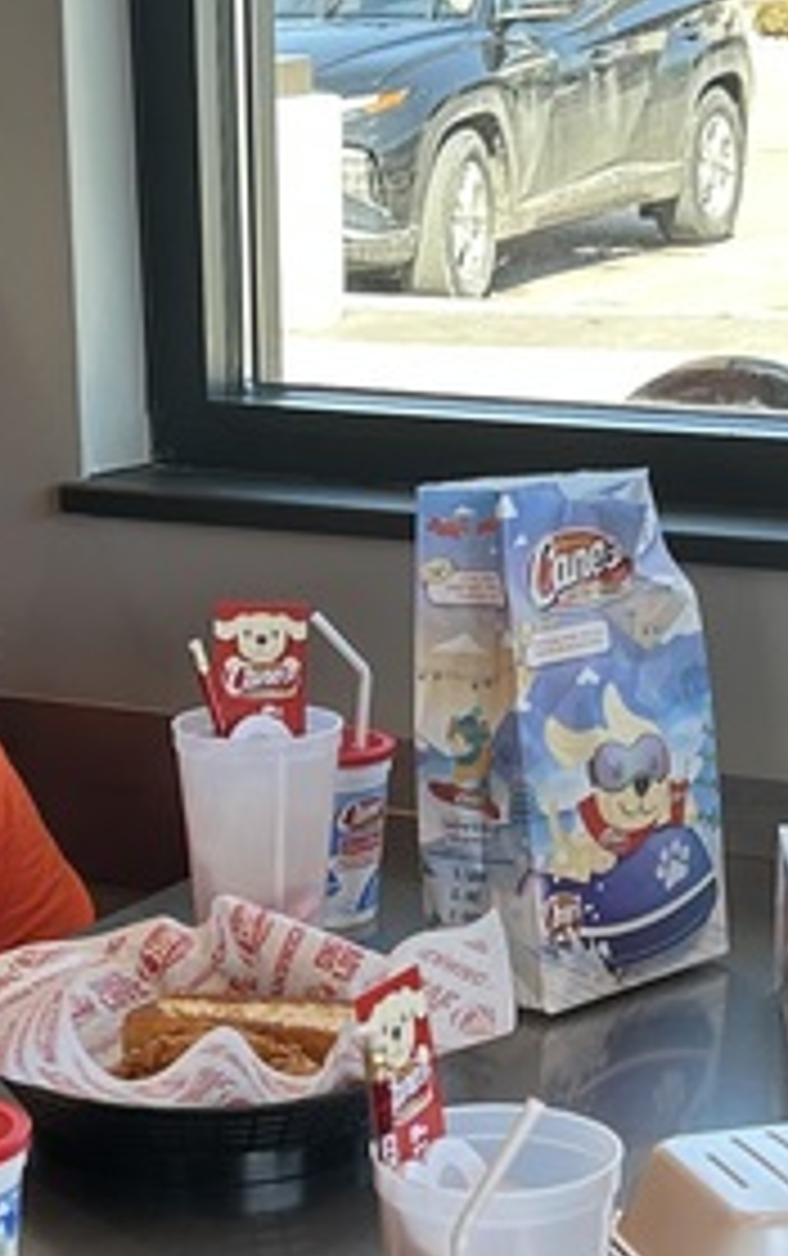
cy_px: 833
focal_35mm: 101
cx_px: 437
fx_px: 3462
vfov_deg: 20.5
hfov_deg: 13.0
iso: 32
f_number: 1.5
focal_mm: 5.7
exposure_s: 1/151
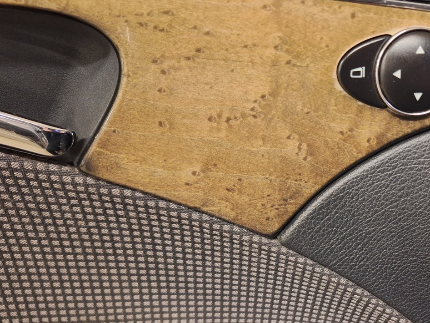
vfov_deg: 40.1
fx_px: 435
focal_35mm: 35
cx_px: 320
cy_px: 222
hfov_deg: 50.6
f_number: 1.8
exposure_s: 1/20
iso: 500
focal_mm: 5.54
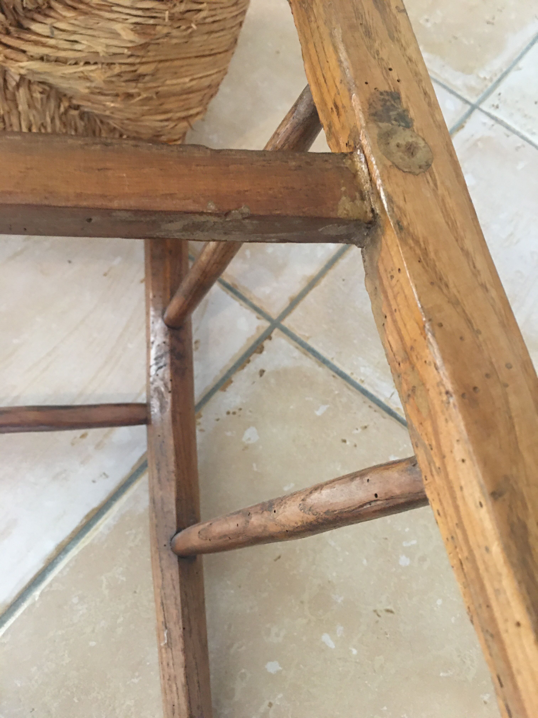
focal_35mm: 29
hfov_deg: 48.2
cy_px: 359
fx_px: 601
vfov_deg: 61.7
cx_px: 269
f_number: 2.2
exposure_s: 1/8
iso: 100
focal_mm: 4.15
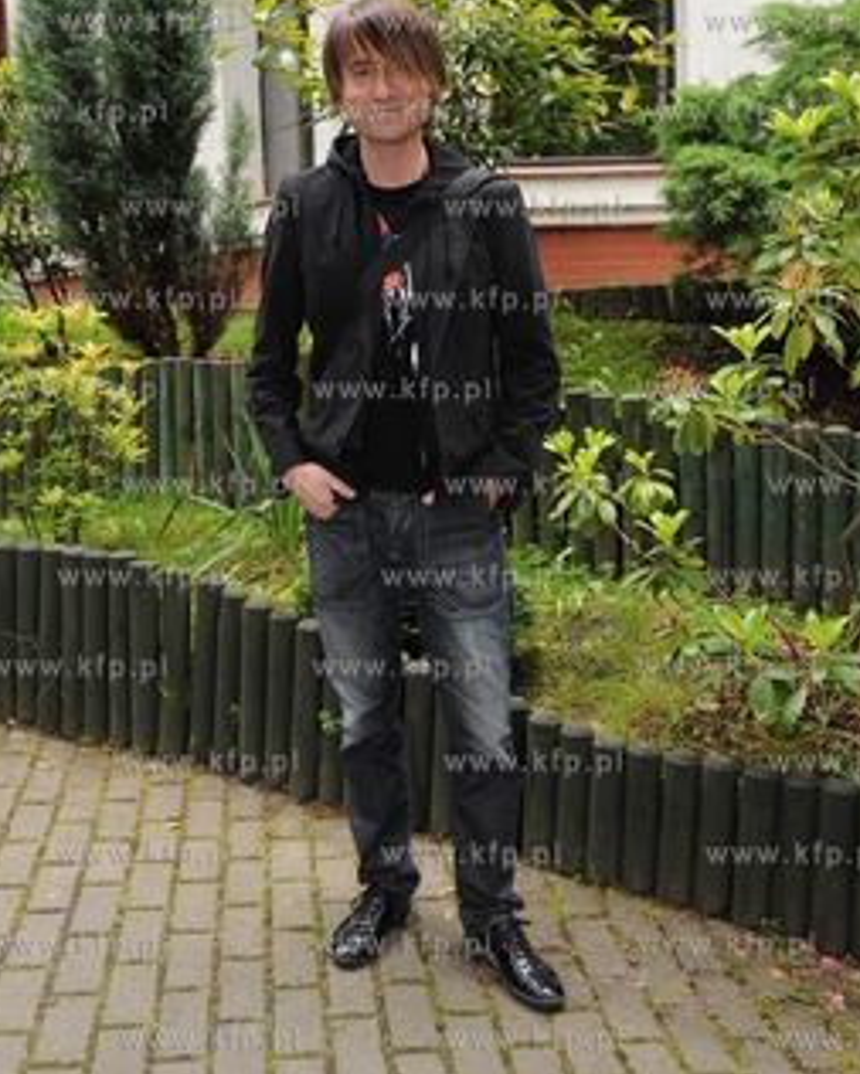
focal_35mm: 38
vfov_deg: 47.8
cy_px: 479
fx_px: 1208
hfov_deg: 39.2
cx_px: 425
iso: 800
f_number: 5.6
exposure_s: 1/100
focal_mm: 32
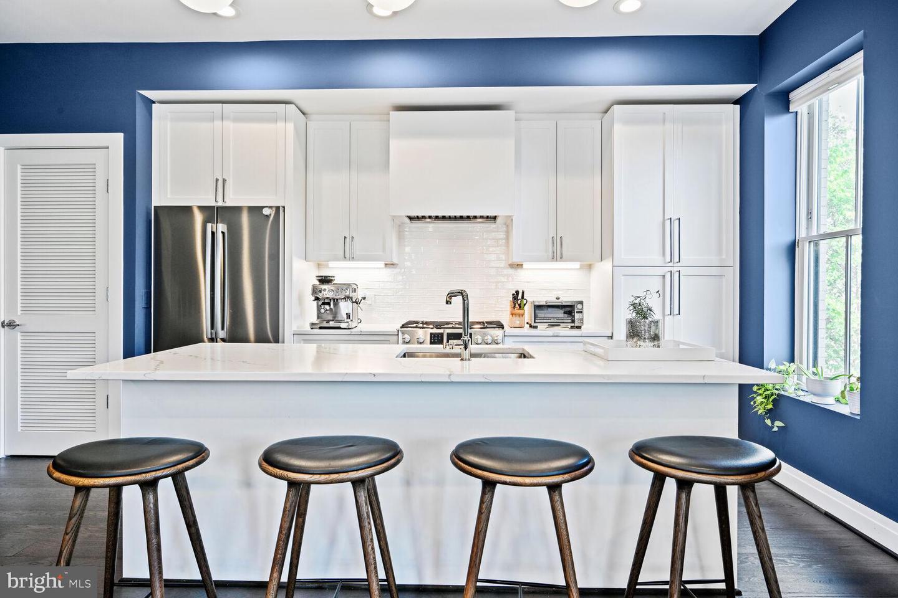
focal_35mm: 20
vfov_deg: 63.2
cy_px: 299
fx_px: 486
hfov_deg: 85.4
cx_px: 449
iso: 200
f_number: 9
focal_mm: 19.5
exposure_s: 1/5
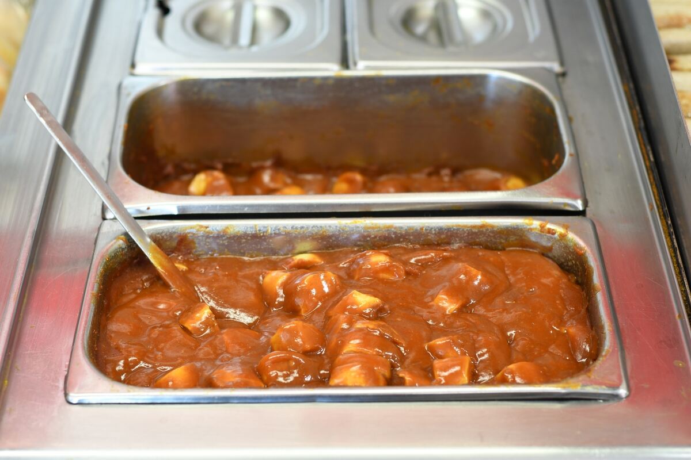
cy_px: 230
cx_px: 346
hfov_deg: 27.0
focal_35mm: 75
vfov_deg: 18.2
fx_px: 1439
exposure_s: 1/60
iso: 400
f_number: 2.8
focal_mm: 50
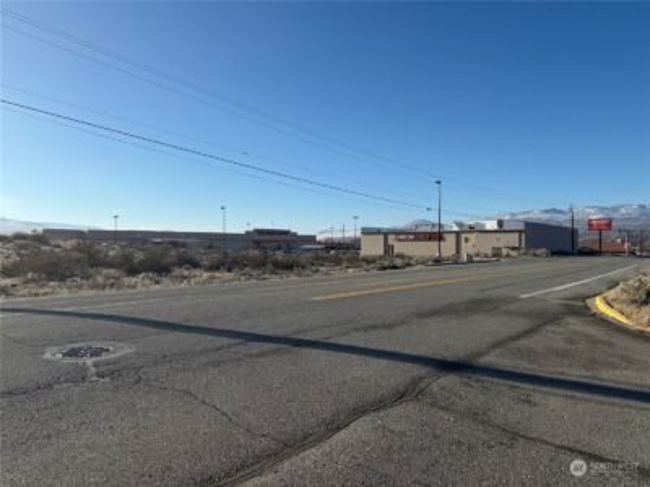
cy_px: 244
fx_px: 451
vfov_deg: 56.8
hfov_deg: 71.6
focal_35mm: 24
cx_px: 325
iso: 80
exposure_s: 1/7353
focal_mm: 6.76
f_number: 1.78
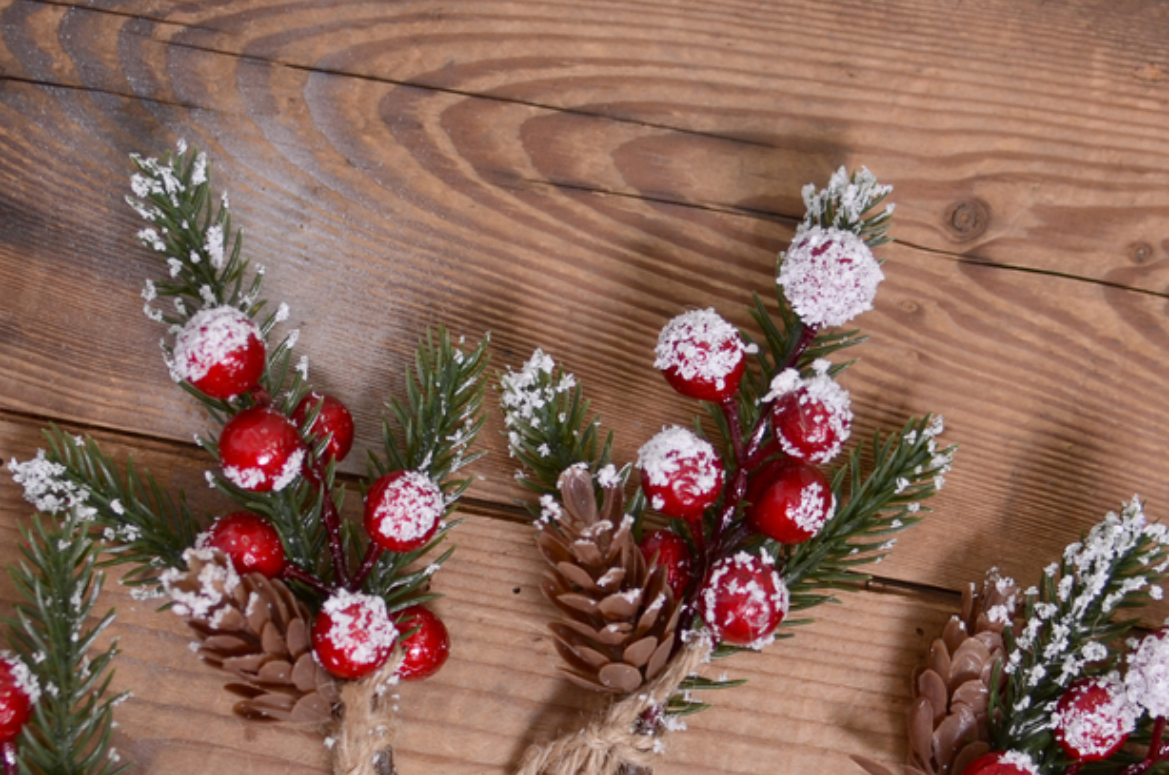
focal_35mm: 129
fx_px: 4181
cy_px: 648
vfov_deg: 10.5
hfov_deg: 15.9
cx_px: 565
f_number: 4
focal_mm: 44
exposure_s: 1/100
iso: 200
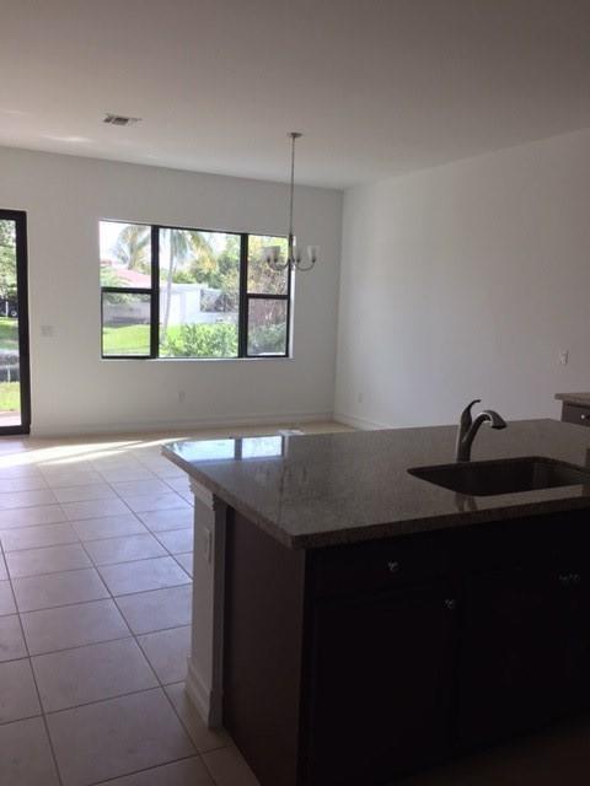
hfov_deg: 48.2
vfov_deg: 61.7
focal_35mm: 29
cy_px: 393
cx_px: 295
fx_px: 659
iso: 40
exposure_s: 1/120
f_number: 2.2
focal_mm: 4.15
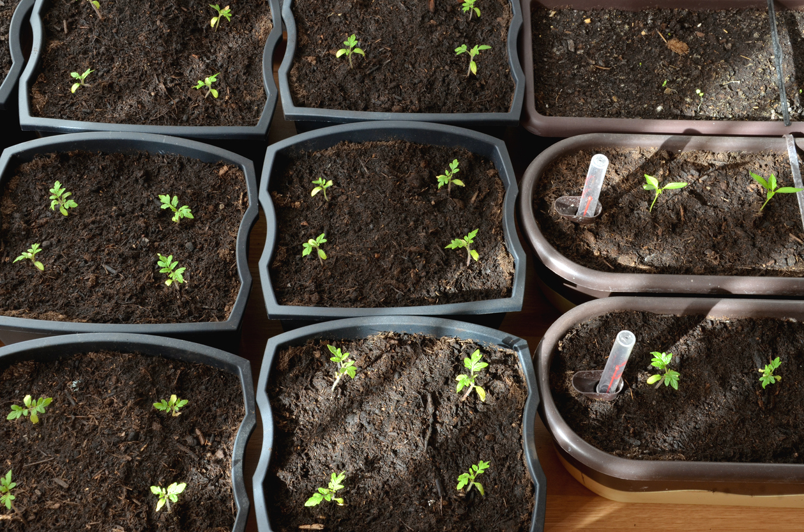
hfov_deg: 33.5
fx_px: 1337
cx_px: 402
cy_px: 266
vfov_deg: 22.5
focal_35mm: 60
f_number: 16
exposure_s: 1/10
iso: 200
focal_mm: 40
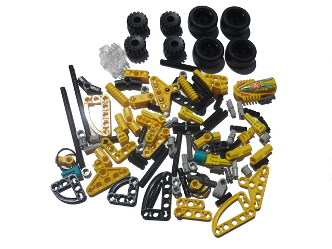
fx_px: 326
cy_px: 124
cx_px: 166
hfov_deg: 54.0
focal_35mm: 34
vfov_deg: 41.8
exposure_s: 1/789
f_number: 8.1
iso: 80
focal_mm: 6
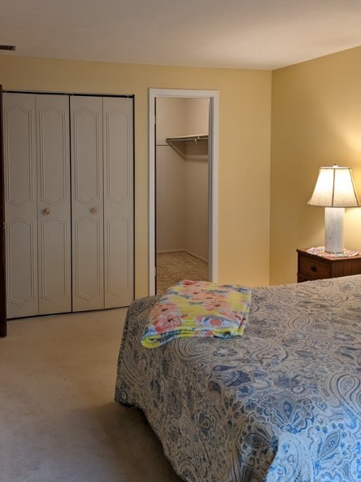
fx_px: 487
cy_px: 182
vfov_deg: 52.1
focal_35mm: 35
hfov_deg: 40.5
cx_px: 146
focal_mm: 4.38
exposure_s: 1/24
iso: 55
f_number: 1.73
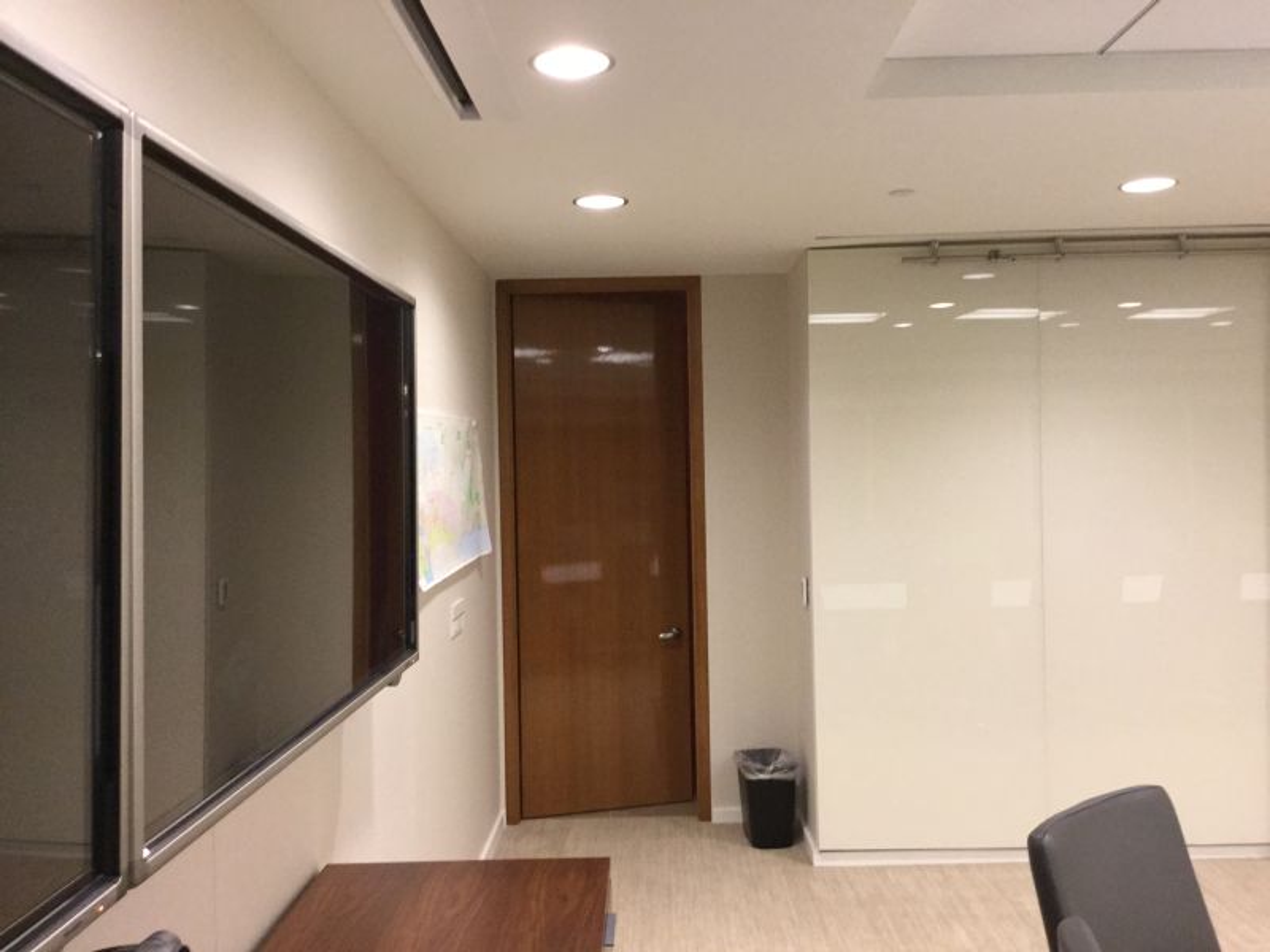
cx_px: 635
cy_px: 476
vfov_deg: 45.4
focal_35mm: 31
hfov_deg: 58.4
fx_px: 1137
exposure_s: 1/20
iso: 200
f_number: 2.4
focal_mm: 3.3
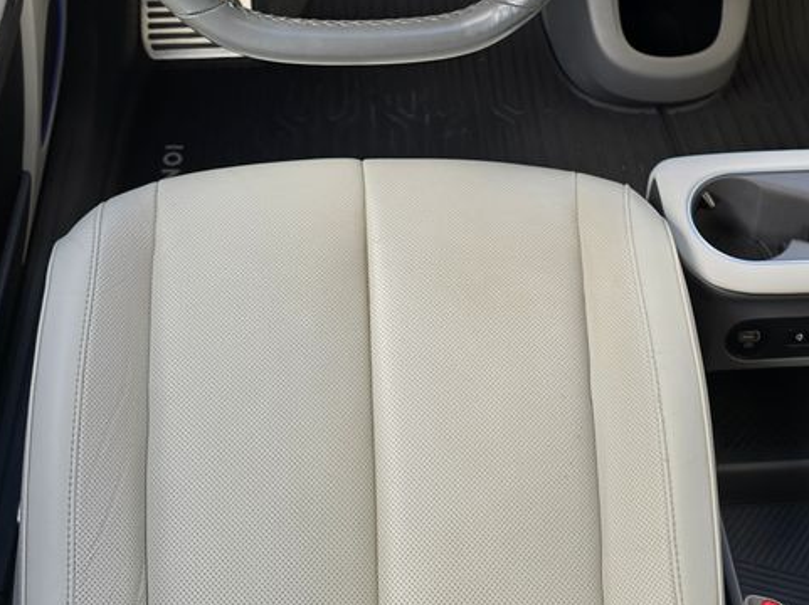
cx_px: 434
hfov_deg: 38.9
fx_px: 1144
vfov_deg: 28.1
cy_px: 20
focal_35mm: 49
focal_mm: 6.3
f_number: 1.7
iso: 16
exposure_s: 1/50
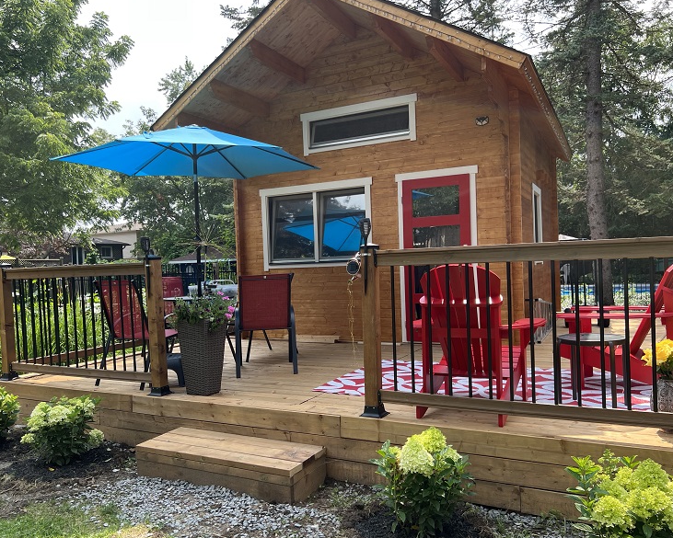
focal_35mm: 28
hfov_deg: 62.2
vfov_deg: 51.5
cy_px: 266
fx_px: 558
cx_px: 335
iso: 50
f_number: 1.5
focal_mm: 5.7
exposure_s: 1/949
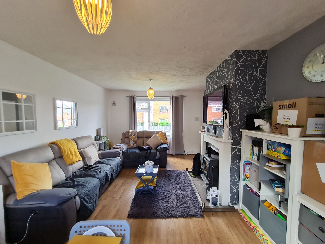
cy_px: 122
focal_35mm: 13
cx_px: 162
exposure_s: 1/50
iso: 125
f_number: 2.2
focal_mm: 1.74
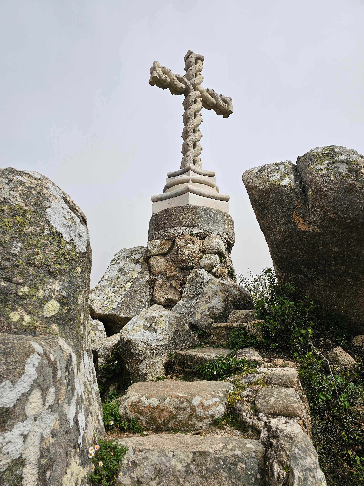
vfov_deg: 73.9
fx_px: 322
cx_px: 182
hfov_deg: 58.9
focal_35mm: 23
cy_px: 243
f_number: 1.7
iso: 10
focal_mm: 6.3
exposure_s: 1/1894
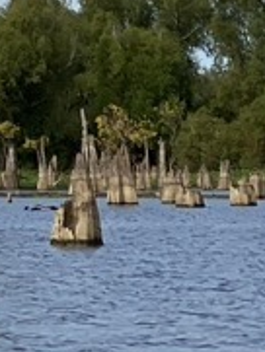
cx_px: -58
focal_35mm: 368
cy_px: -344
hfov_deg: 4.0
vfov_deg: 5.3
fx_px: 3752
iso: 20
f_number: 2
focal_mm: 6
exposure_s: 1/1845
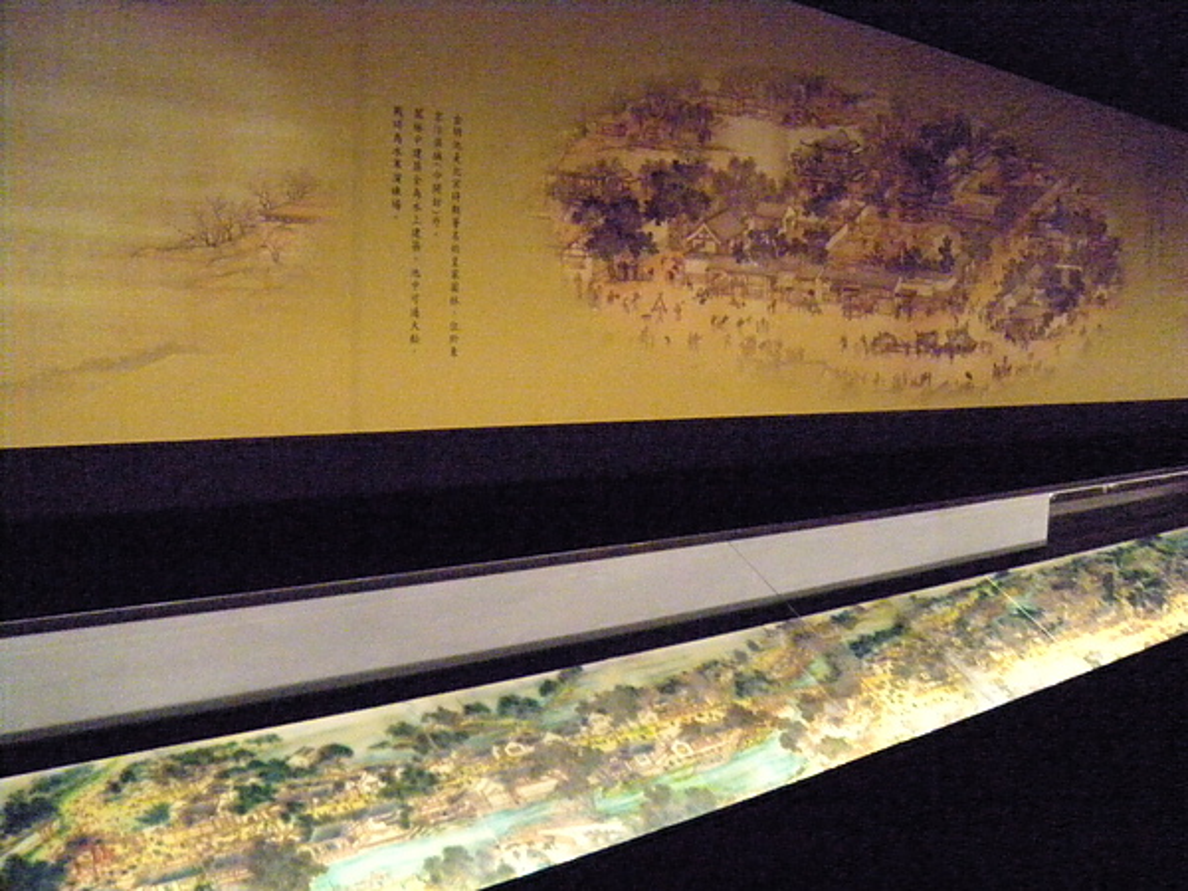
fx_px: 1201
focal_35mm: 35
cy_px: 446
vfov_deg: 40.7
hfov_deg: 52.6
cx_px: 594
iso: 1600
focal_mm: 5.9
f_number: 3.8
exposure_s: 1/80.4
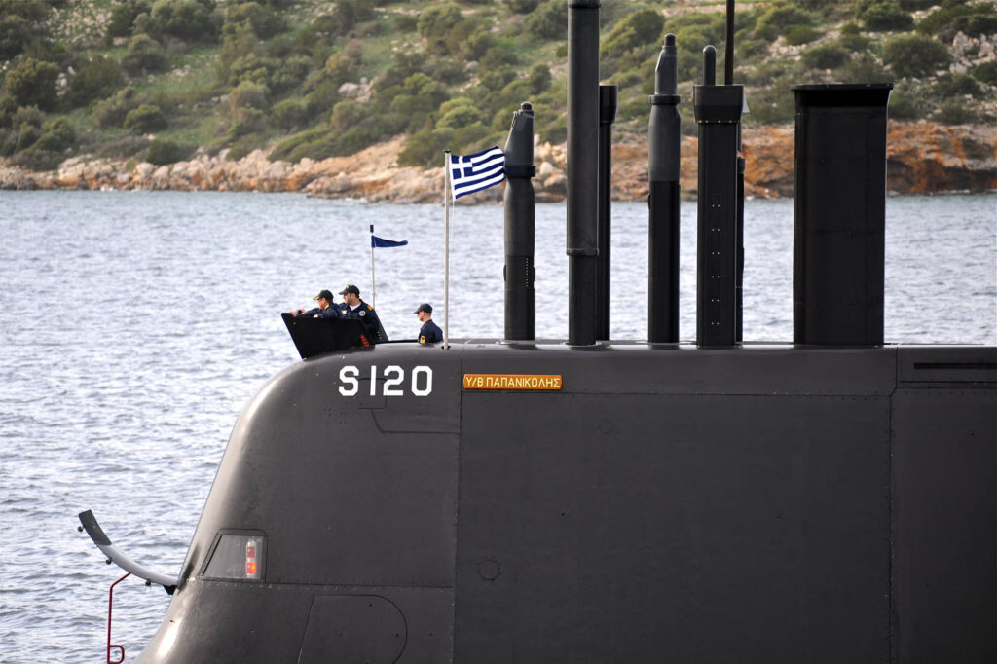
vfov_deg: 6.9
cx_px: 498
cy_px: 332
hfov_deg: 10.3
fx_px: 5537
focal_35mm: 200
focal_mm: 200
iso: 200
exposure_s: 1/640
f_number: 4.5
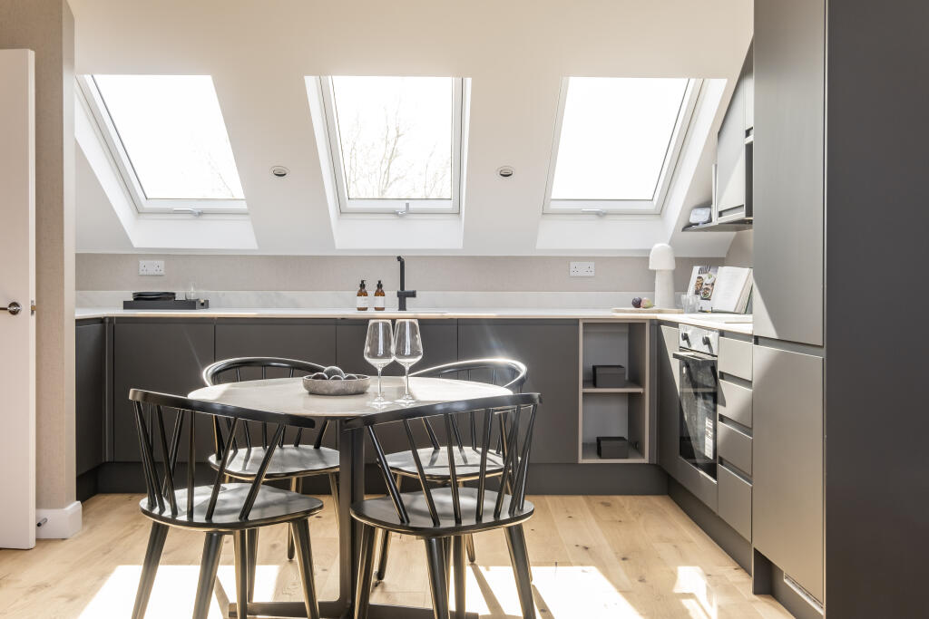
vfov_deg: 36.9
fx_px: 929
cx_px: 464
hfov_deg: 53.1
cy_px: 310
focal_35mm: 36
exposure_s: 1/60
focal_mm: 24
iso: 250
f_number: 8
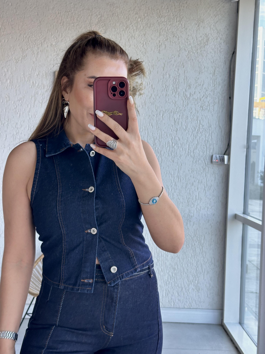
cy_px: 177
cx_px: 132
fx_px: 490
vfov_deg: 39.7
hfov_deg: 30.3
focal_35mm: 48
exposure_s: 1/119
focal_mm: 6.86
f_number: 1.78
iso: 80
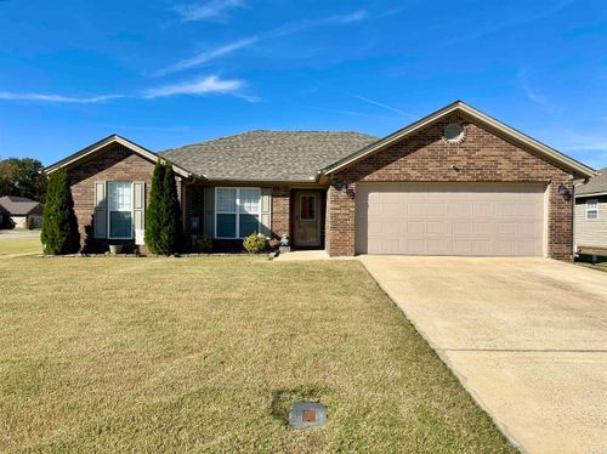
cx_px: 304
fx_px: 420
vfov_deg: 56.7
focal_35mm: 24
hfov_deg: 71.6
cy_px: 227
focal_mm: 6.86
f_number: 1.78
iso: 80
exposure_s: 1/5848
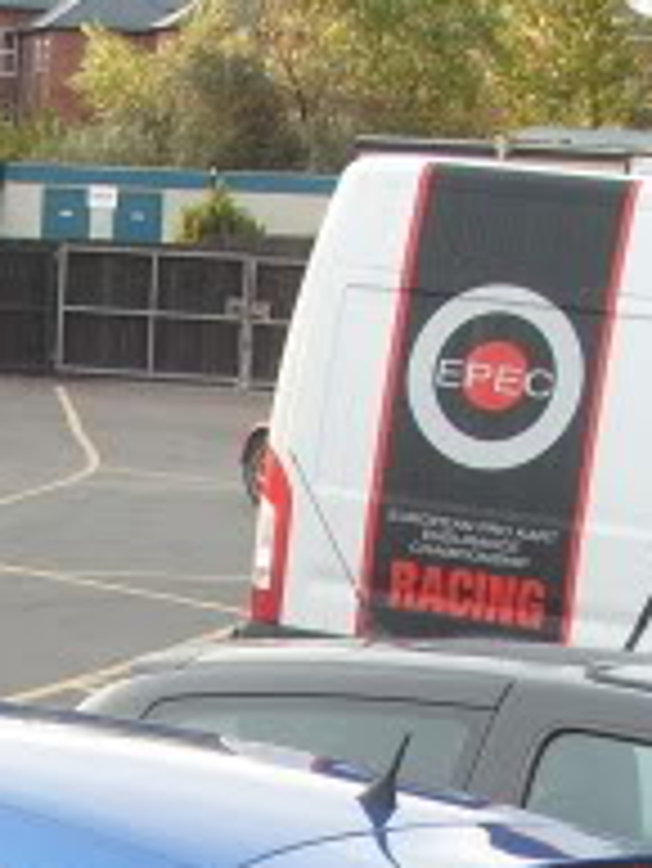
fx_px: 3637
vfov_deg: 12.9
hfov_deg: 10.0
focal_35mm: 145
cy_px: 1313
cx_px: -301
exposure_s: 1/90
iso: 80
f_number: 3.1
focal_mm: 7.8
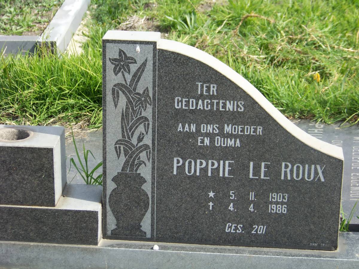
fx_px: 1099
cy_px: 134
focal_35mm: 106
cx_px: 180
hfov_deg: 18.5
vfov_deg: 14.0
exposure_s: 1/500
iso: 64
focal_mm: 17.6
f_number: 3.2
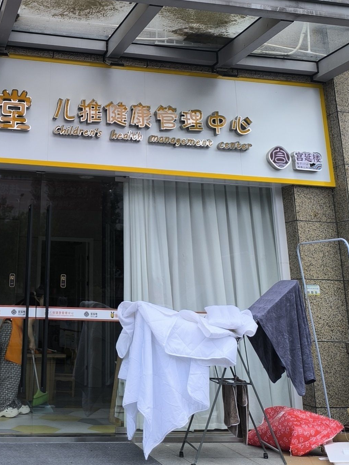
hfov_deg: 30.5
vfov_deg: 38.8
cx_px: 56
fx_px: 618
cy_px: 61
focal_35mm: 46
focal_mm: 6.14
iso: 50
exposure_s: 1/588
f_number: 1.65
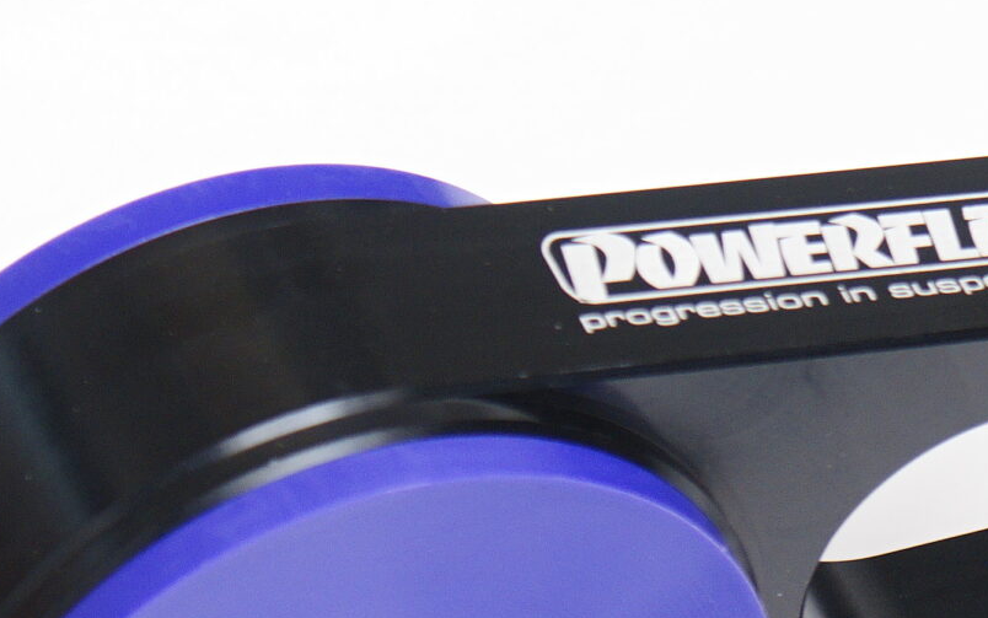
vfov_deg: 4.5
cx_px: 866
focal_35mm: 292
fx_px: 7865
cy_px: 588
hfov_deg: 7.2
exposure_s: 1/125
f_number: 7.1
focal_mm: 60
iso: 200
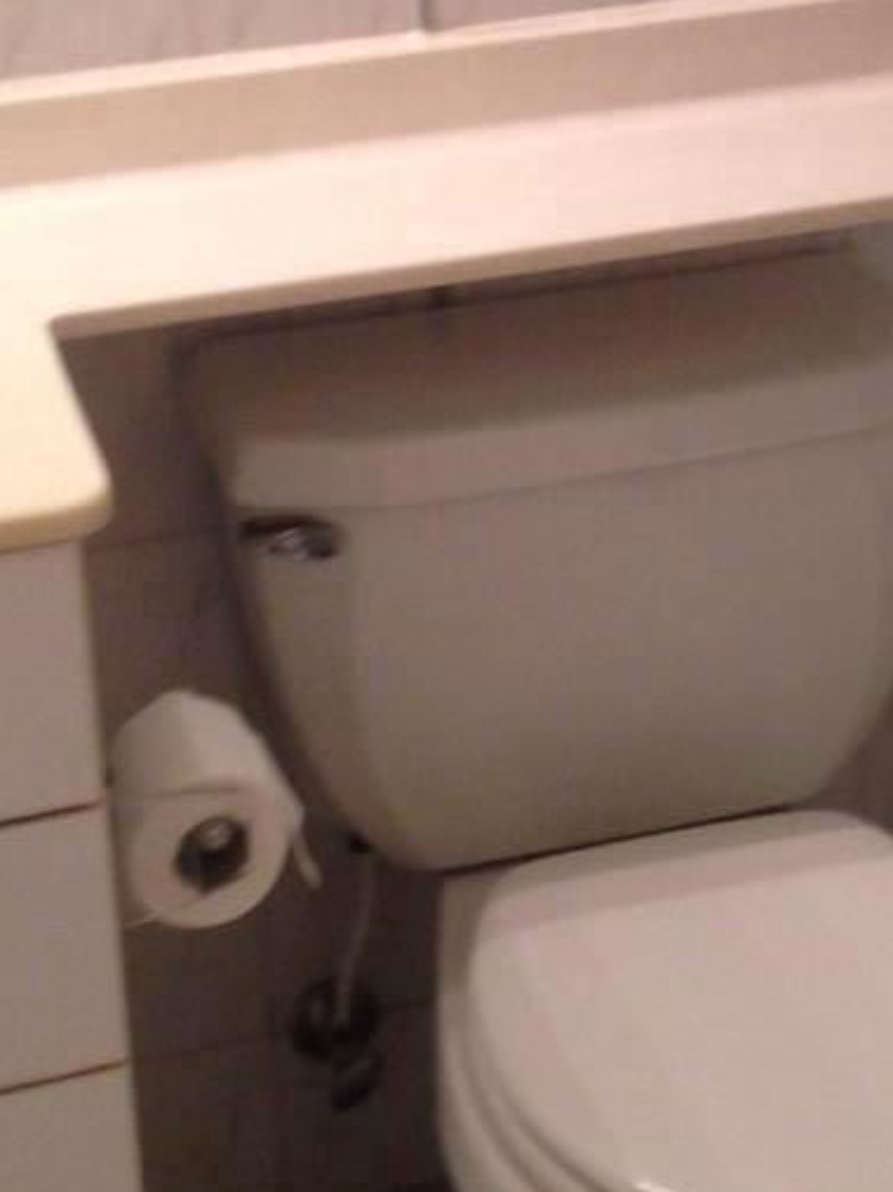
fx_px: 3441
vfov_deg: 19.2
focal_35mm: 100
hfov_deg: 14.7
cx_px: 783
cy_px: 54
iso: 80
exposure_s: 1/20
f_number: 2.4
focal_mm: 4.12
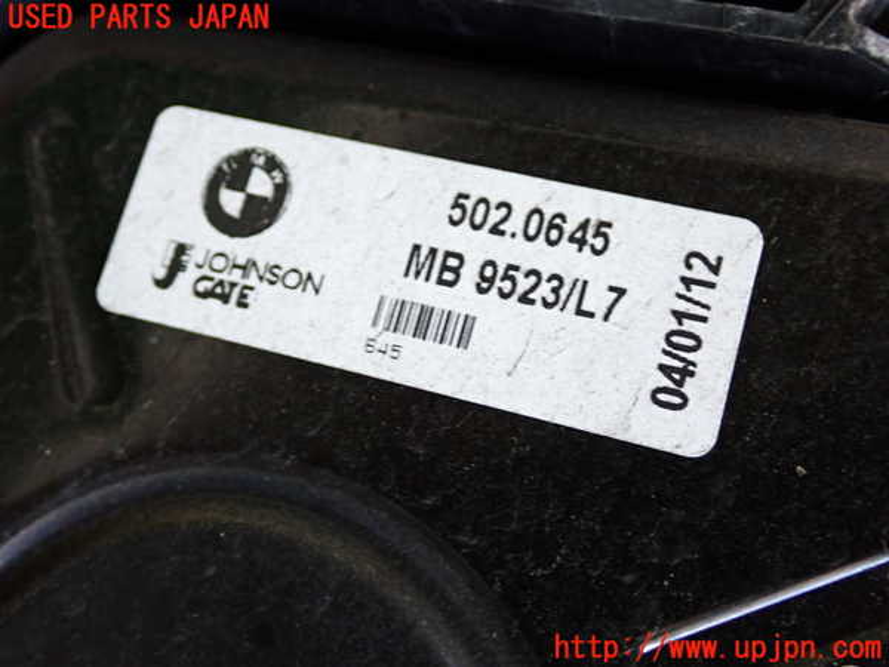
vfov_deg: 32.9
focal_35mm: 44
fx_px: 1130
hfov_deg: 42.9
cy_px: 334
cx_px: 444
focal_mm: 7.84
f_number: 2.9
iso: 400
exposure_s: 1/40
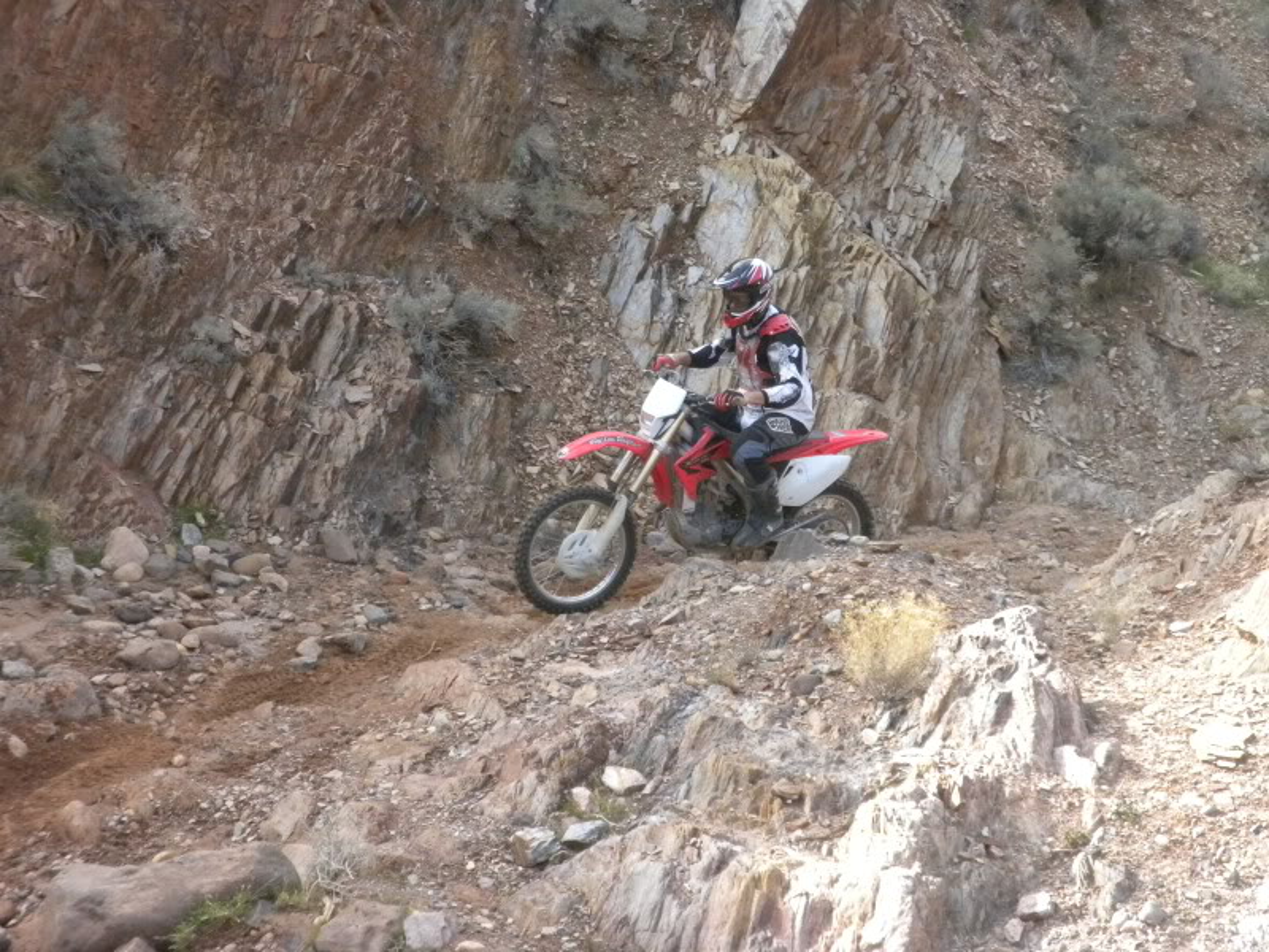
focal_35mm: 72
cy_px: 476
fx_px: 2639
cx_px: 634
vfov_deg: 20.4
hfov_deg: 27.0
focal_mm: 12.7
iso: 400
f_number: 5
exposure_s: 1/480
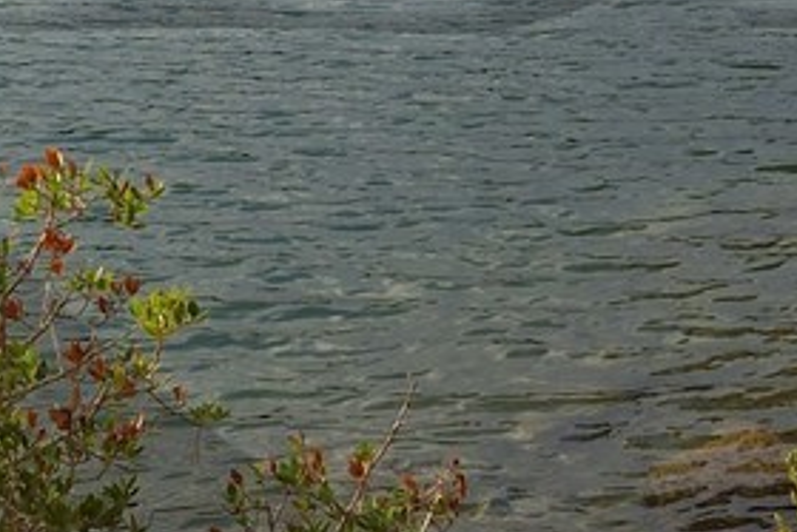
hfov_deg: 14.7
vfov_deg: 9.5
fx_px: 3034
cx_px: 803
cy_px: -434
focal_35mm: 137
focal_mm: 24
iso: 200
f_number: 14
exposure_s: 1/100
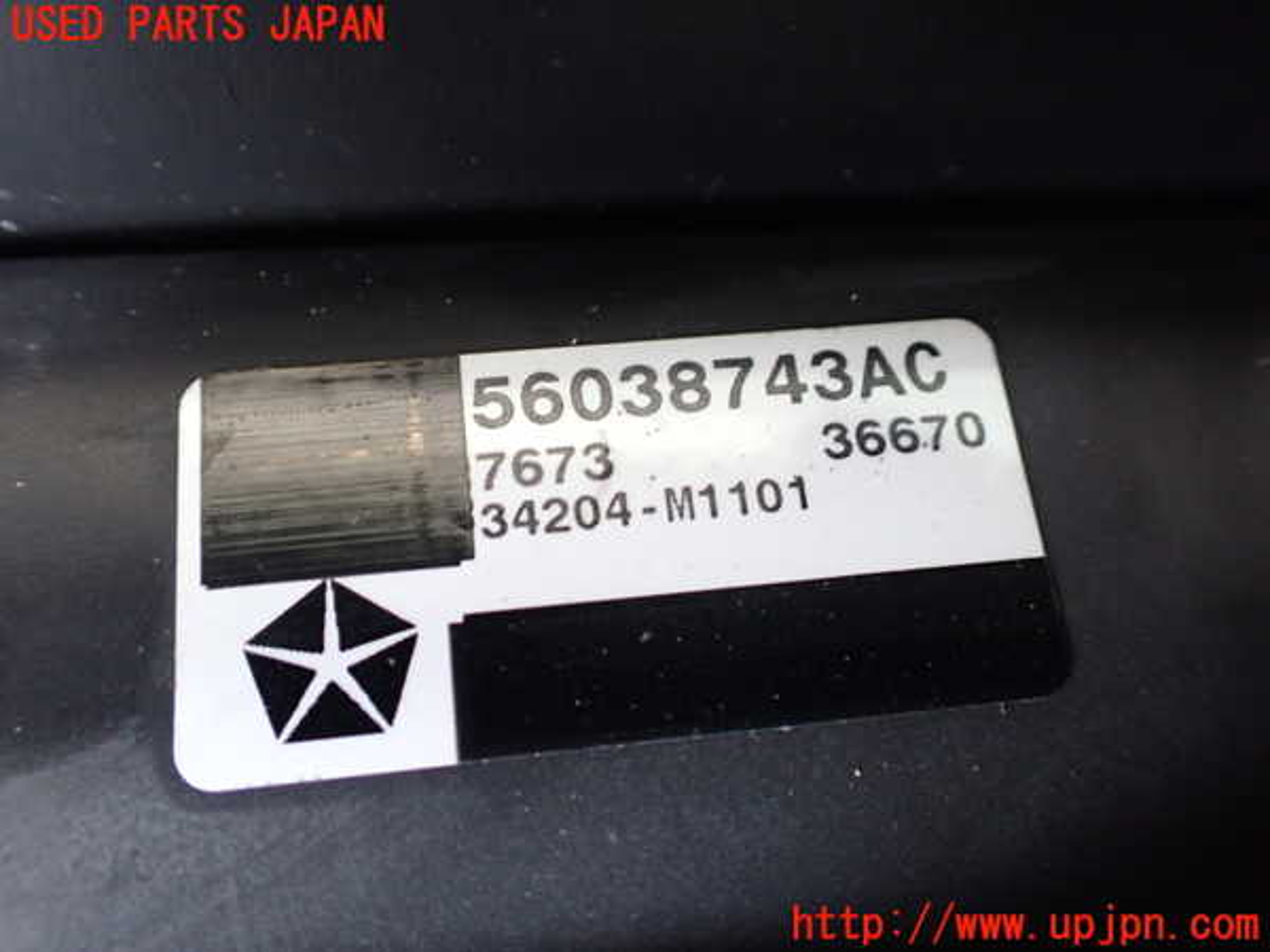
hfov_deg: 60.0
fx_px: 1101
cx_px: 635
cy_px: 476
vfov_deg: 46.8
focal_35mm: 30
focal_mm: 5.4
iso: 800
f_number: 2.3
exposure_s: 1/40
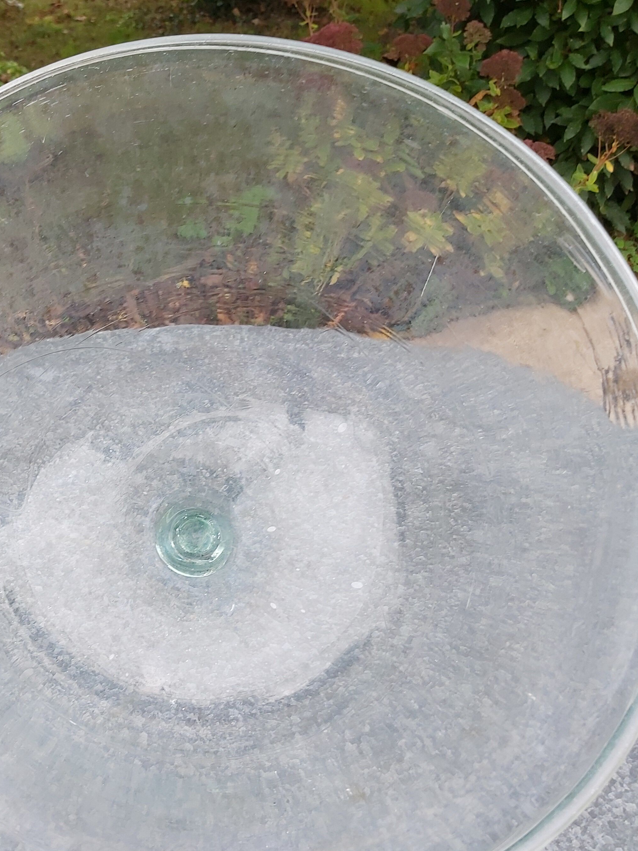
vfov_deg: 47.6
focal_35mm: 39
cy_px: 507
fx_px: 958
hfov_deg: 36.1
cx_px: 173
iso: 64
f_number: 1.7
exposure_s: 1/195
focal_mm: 3.92
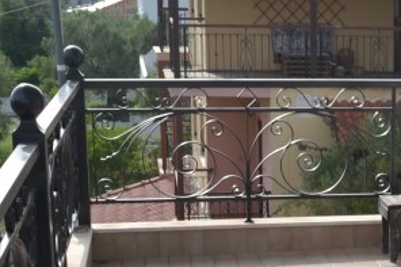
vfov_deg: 12.6
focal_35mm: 105
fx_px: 1169
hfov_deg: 18.3
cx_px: 501
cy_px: 340
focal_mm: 18
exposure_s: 1/200
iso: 100
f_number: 7.1
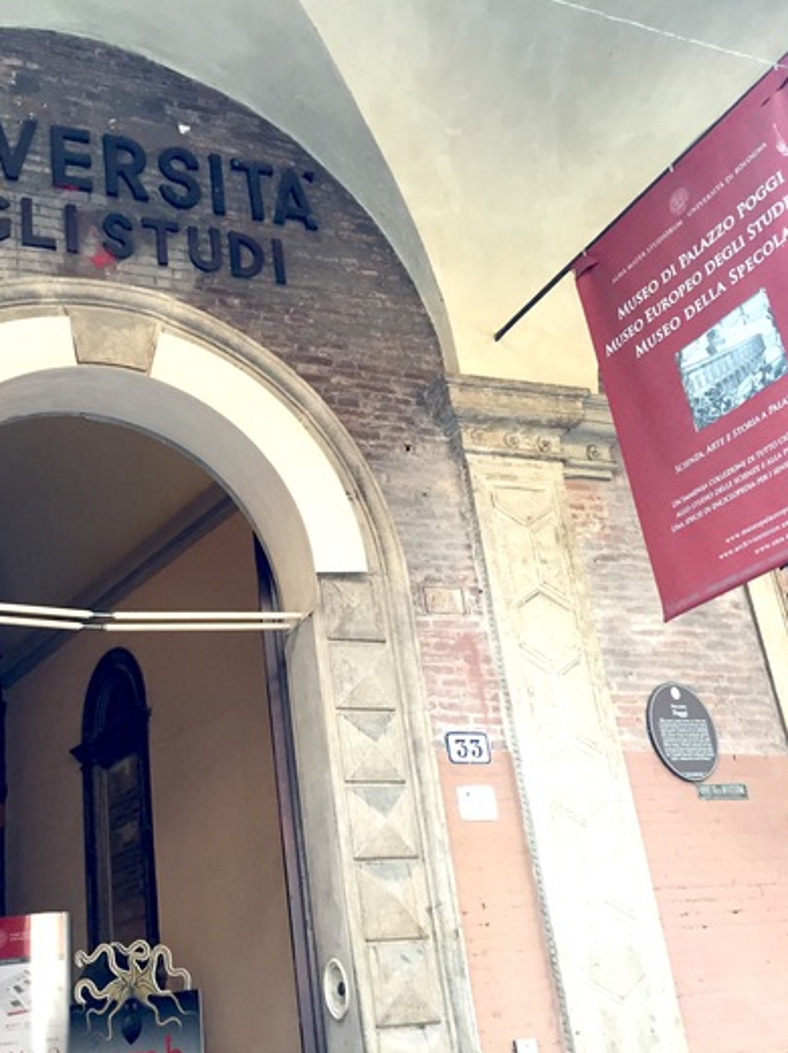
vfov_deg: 47.9
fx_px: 1185
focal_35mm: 39
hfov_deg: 36.3
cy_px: 526
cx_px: 249
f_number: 2.2
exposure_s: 1/33
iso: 50
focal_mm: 4.15
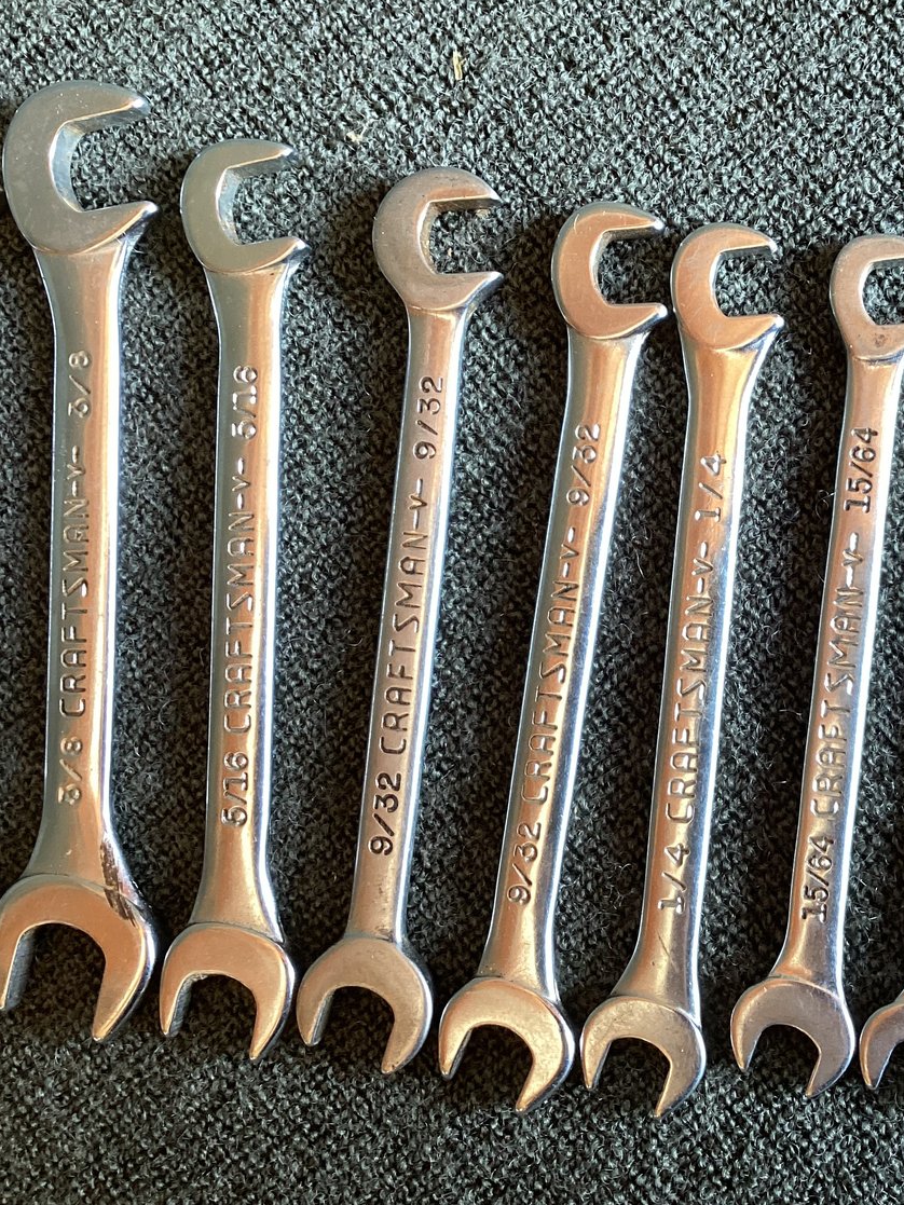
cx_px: 711
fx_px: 1462
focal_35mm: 42
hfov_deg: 33.4
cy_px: 609
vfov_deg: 44.8
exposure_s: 1/50
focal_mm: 3.3
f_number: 2.4
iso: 125
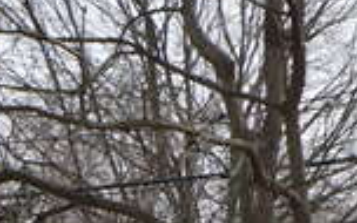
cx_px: 681
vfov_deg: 4.8
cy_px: 350
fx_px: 2666
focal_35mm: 274
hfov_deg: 7.4
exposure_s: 1/250
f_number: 8
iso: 100
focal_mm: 34
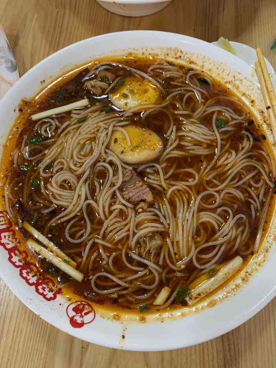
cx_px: 138
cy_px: 184
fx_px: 276
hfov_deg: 53.1
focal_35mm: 26
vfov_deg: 67.3
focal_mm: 4.25
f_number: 1.8
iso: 160
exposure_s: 1/50
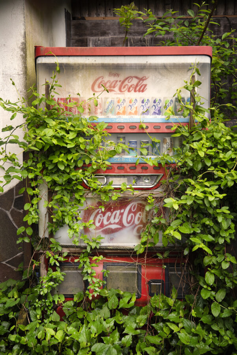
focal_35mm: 38
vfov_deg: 50.7
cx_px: 118
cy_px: 178
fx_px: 375
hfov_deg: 35.1
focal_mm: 38
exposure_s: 1/125
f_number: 6.3
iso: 500
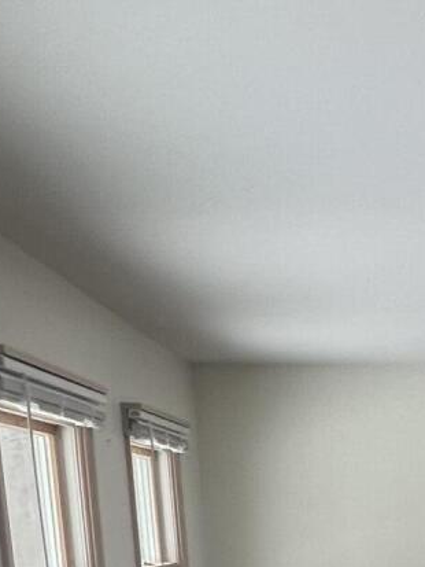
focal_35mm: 63
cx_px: 525
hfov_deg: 21.4
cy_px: 824
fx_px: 1031
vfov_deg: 24.6
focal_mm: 1.57
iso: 200
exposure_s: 1/120
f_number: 1.8
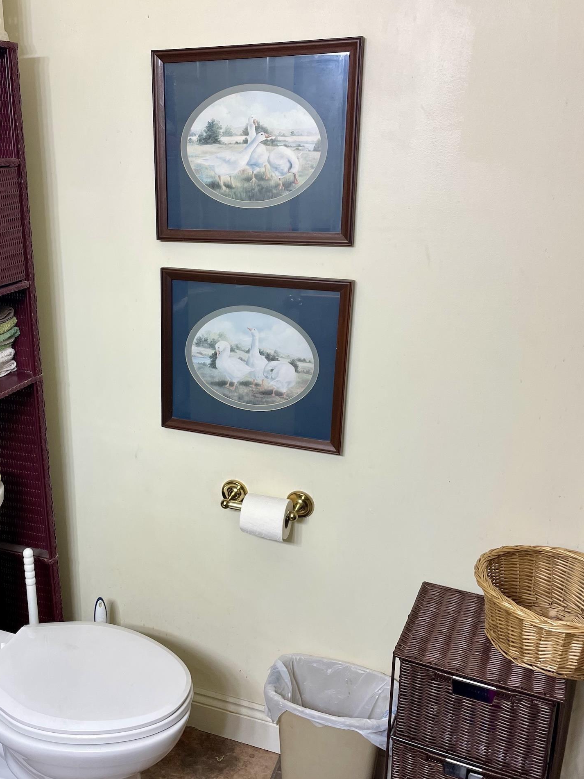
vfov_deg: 52.6
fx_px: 787
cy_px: 387
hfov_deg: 40.1
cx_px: 185
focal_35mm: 35
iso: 64
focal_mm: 4.2
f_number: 1.6
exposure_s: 1/60
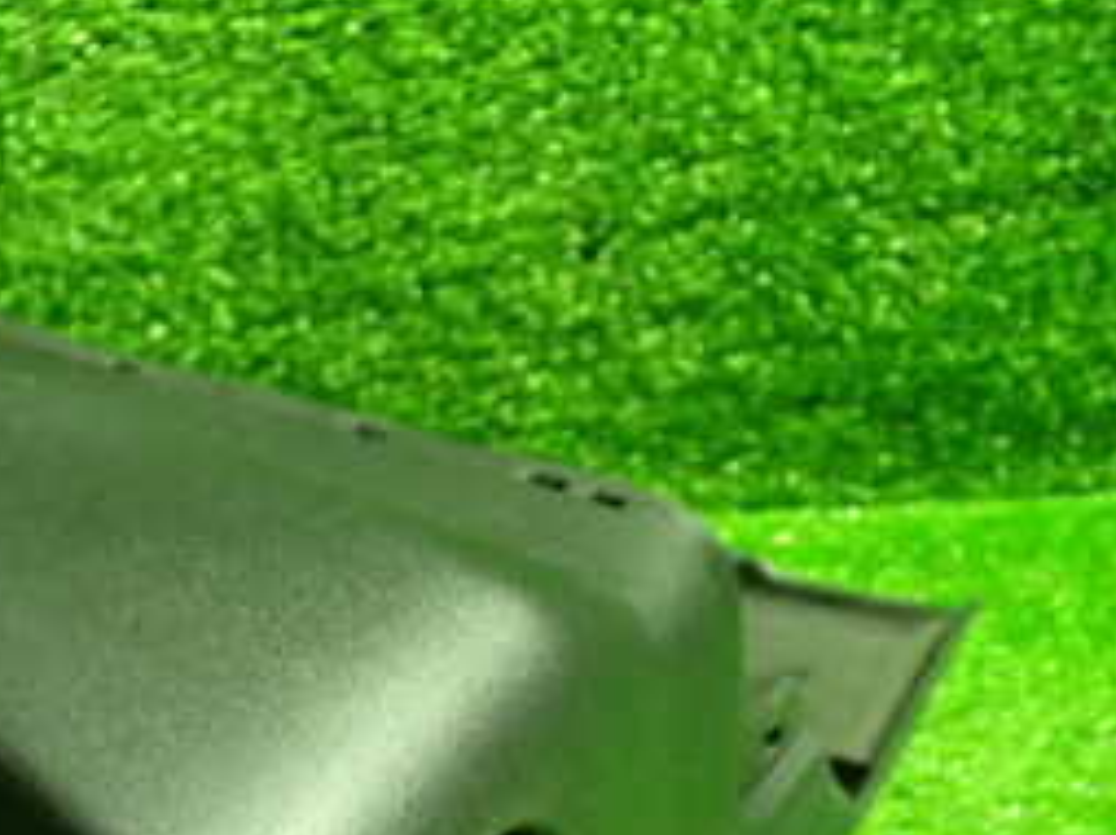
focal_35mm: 71
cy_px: 962
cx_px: 123
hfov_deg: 26.6
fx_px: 2287
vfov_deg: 19.6
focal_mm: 5.4
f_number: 2.3
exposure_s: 1/30
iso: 640
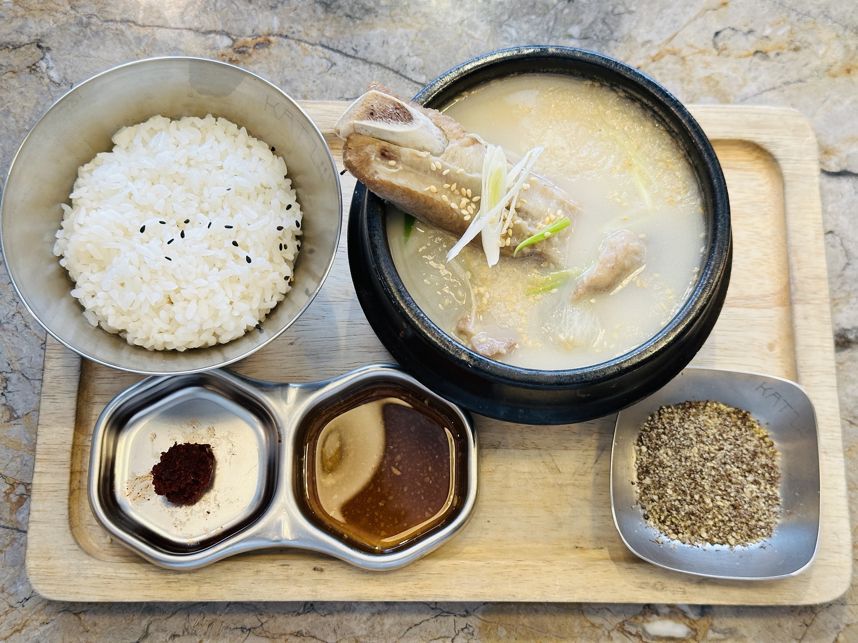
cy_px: 322
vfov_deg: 30.3
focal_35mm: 48
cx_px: 429
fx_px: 1190
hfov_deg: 39.7
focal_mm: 6.86
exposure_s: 1/60
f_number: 1.78
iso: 125
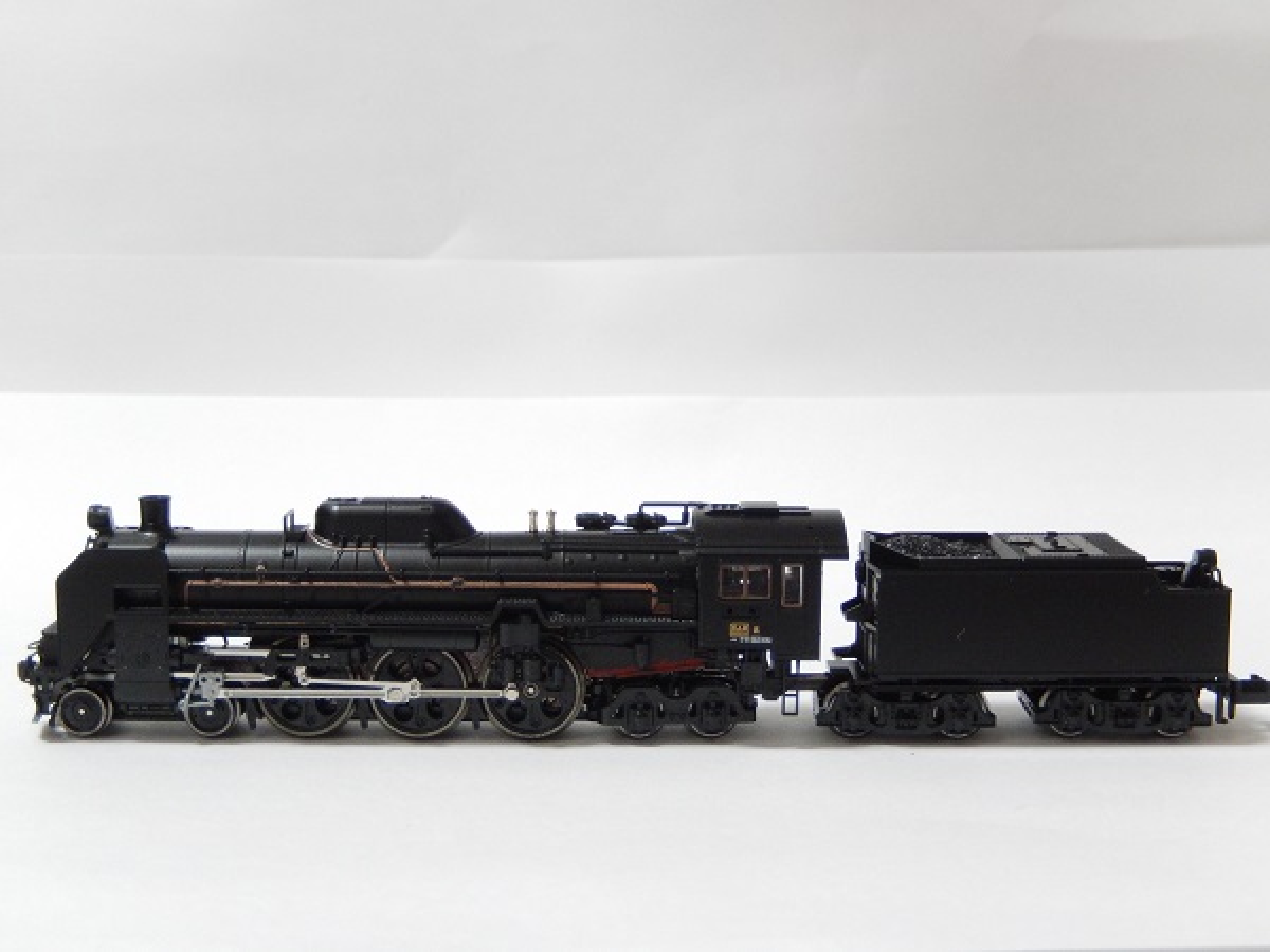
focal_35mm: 58
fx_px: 2128
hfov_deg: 33.2
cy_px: 476
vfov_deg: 25.2
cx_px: 635
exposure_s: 1/3
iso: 200
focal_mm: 10.4
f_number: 4.6
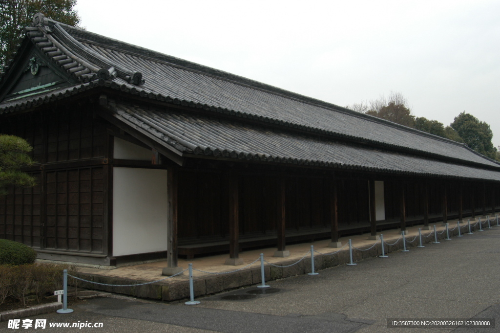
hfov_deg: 53.2
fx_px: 500
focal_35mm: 36
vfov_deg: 36.8
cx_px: 250
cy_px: 166
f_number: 6.3
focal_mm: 24
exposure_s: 1/160
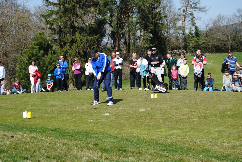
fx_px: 424
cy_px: 81
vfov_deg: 21.6
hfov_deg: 31.9
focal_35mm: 63
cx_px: 121
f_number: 8
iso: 100
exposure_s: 1/250
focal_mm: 42
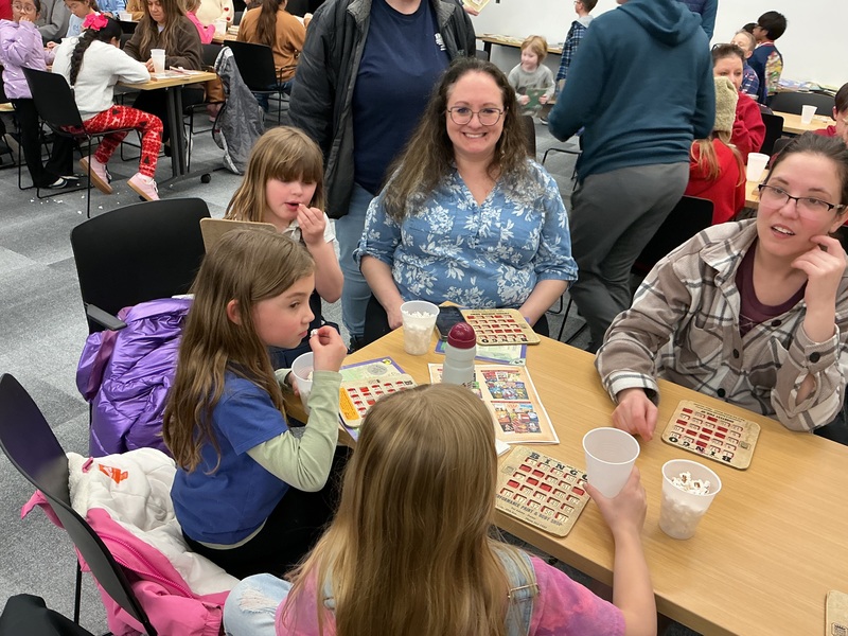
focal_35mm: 29
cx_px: 424
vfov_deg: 48.2
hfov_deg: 61.7
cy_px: 318
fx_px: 710
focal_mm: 3
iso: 100
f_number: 1.8
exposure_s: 1/60
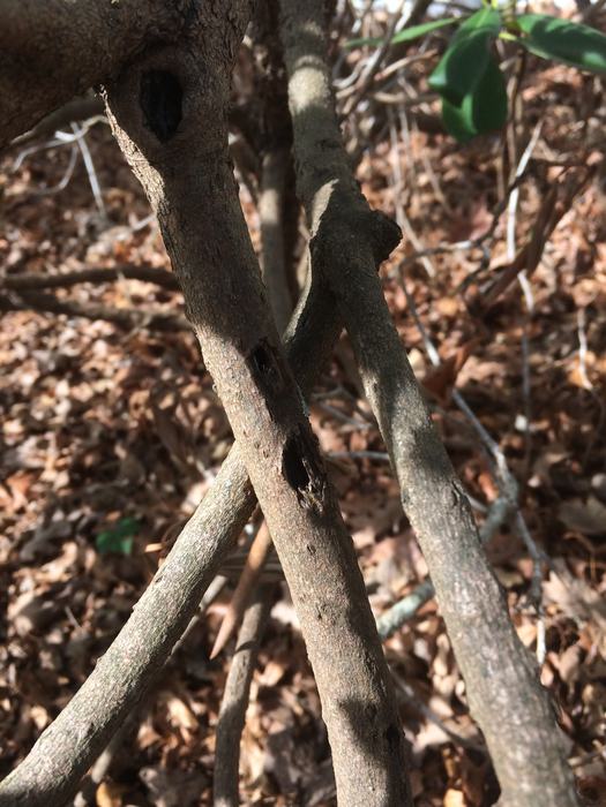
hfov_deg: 48.2
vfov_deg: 61.7
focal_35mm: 29
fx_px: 677
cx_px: 303
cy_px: 404
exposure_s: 1/436
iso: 32
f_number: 2.2
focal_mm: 4.15
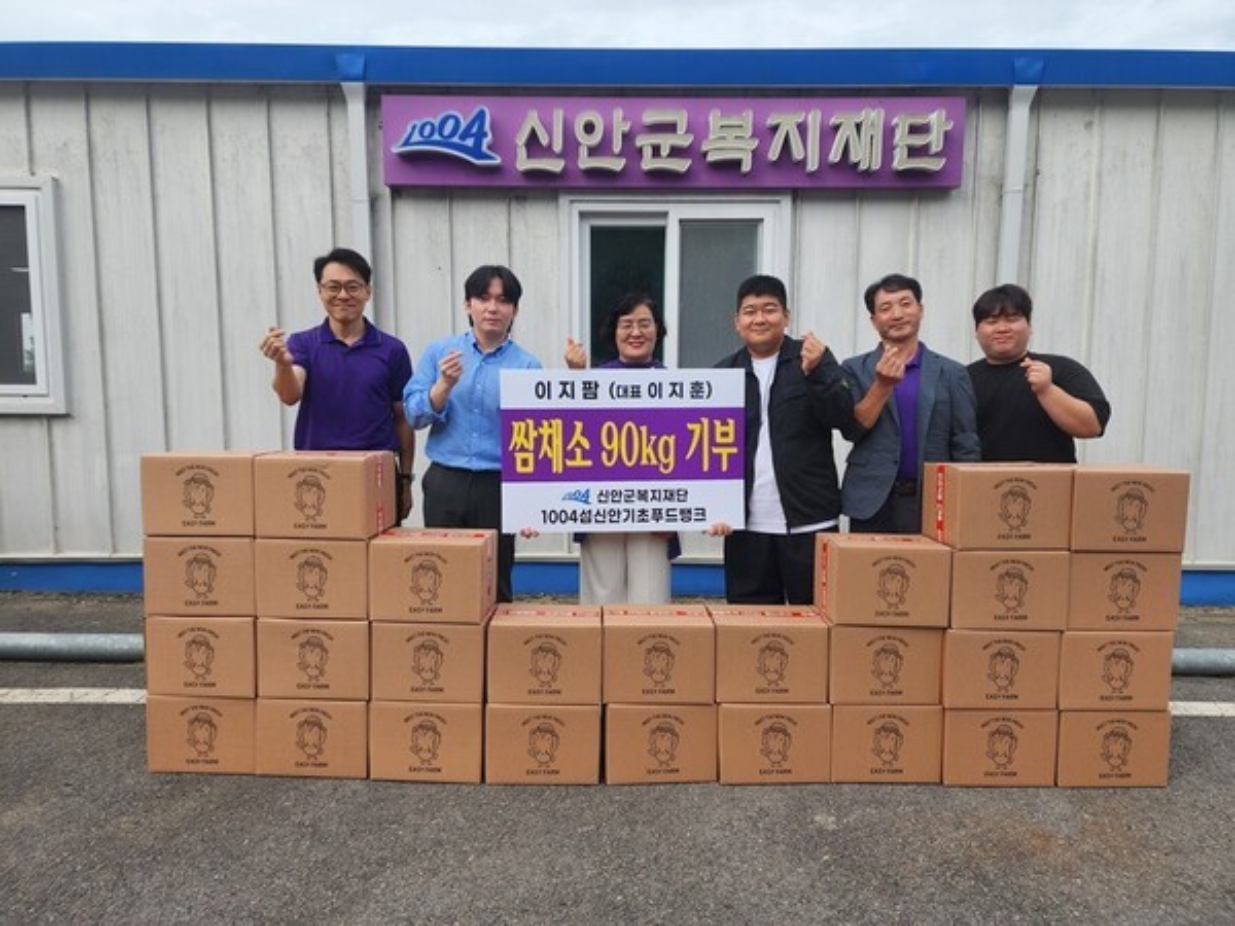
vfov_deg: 58.9
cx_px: 618
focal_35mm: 23
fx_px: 821
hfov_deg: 73.9
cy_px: 463
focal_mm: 6.4
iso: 12
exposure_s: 1/645
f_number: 1.8
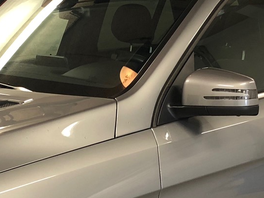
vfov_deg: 14.0
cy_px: 163
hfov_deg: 18.6
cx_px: 61
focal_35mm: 105
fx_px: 800
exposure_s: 1/20
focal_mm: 3.99
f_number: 1.8
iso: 40
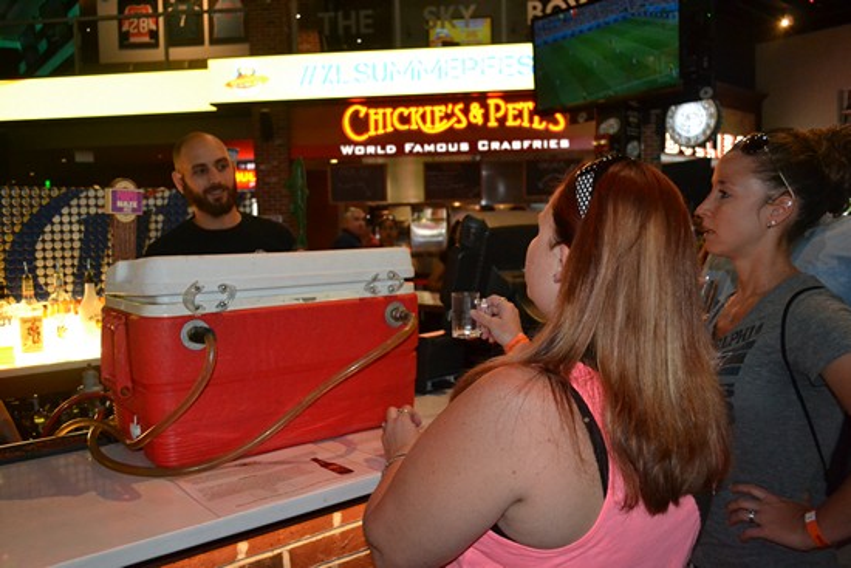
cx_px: 426
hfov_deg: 61.9
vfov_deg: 43.6
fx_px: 709
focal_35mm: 30
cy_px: 284
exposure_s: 1/60
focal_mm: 20
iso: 2800
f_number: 3.8
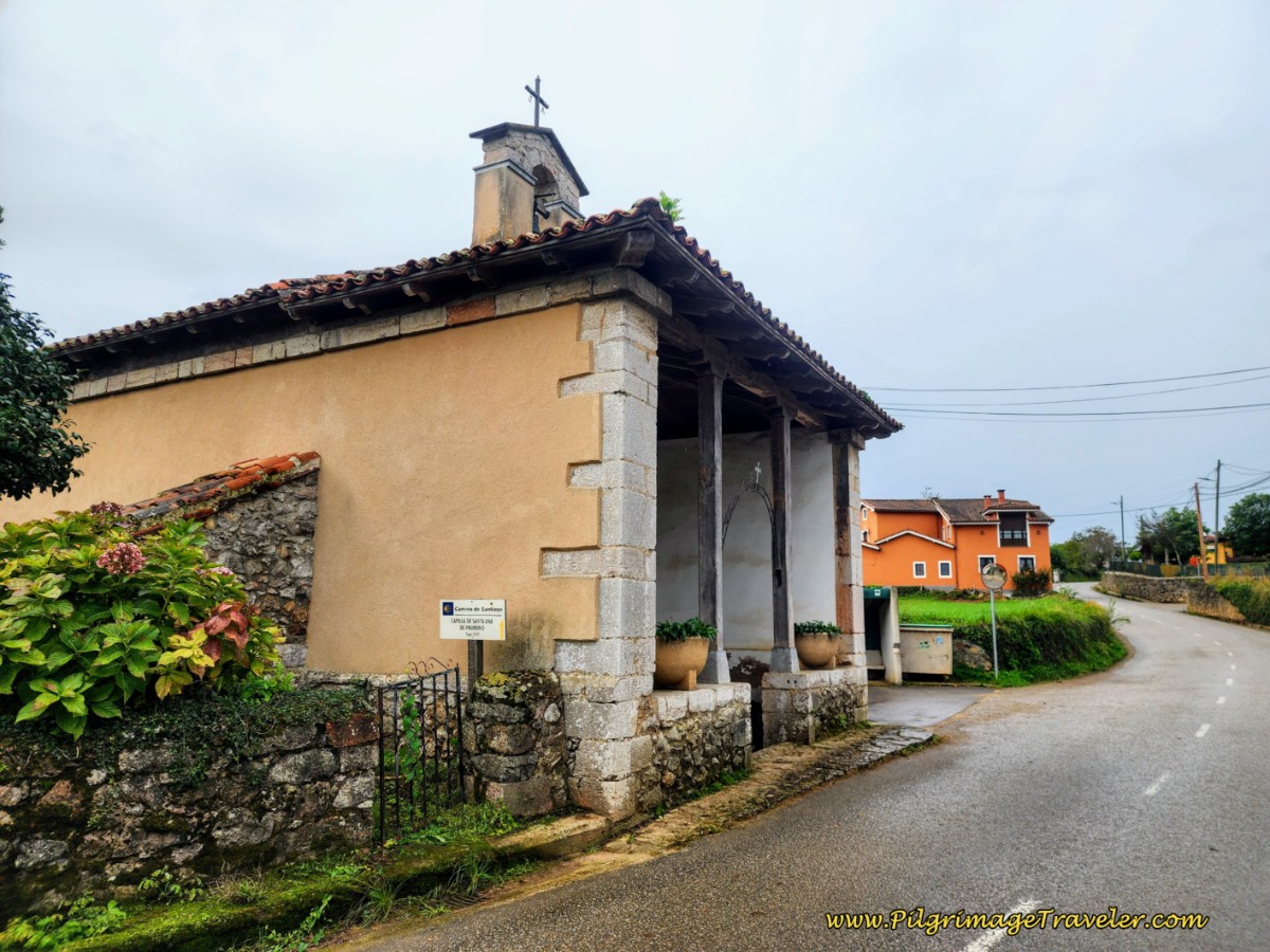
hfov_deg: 73.9
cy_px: 476
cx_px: 635
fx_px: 844
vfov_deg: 58.9
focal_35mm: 23
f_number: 1.8
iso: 12
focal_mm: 6.4
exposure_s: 1/569
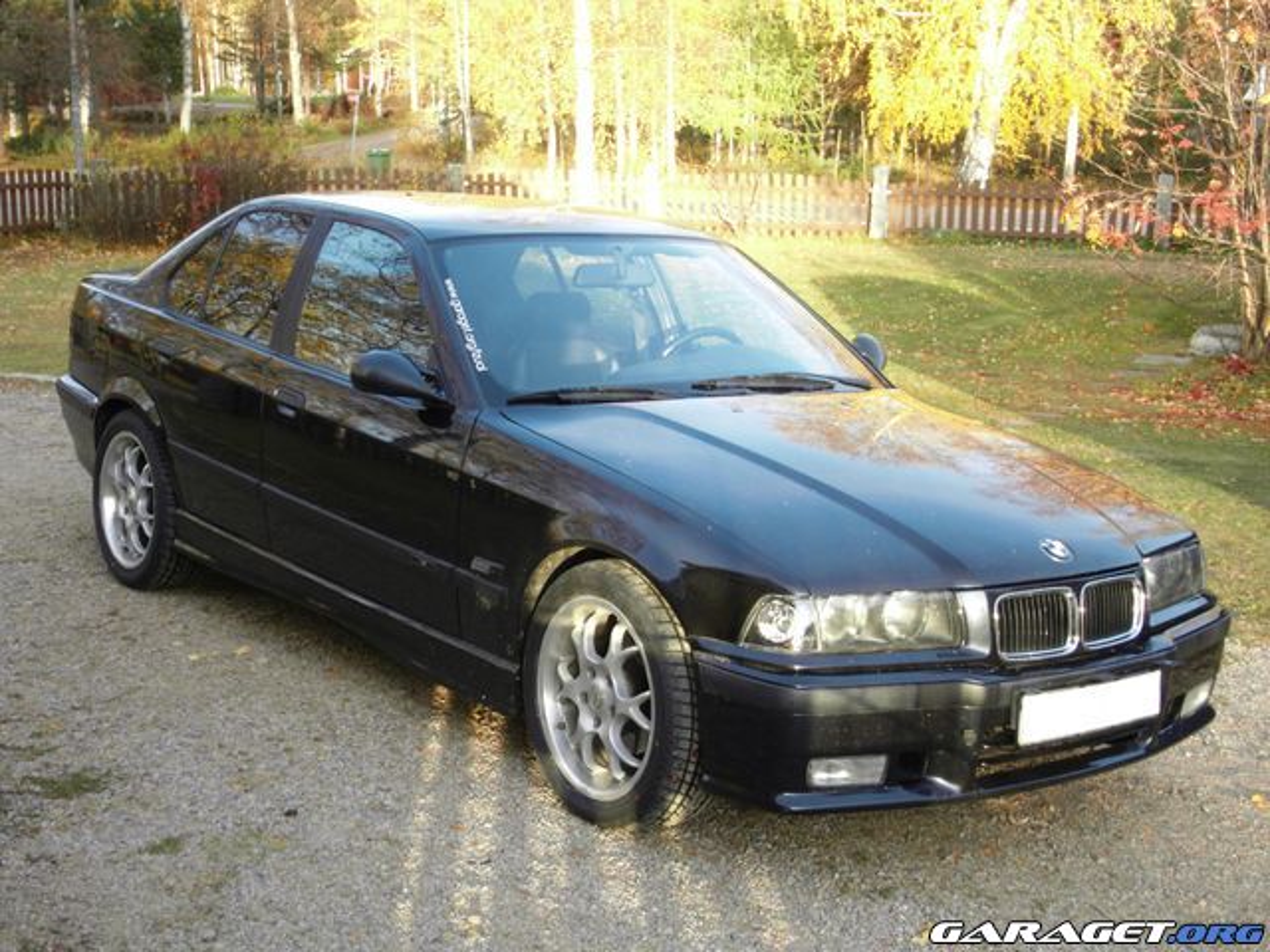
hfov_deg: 34.3
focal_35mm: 56
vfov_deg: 26.1
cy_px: 476
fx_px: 2055
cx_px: 635
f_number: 4.4
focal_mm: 9.9
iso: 100
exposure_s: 1/80
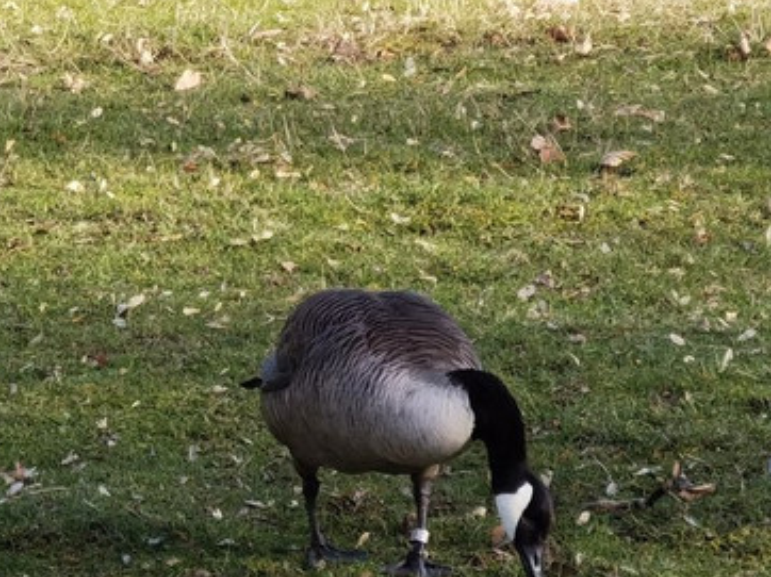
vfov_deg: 3.7
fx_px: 8859
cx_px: 50
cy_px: 270
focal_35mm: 398
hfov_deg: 5.0
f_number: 2.4
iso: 50
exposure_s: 1/286
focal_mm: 7.48
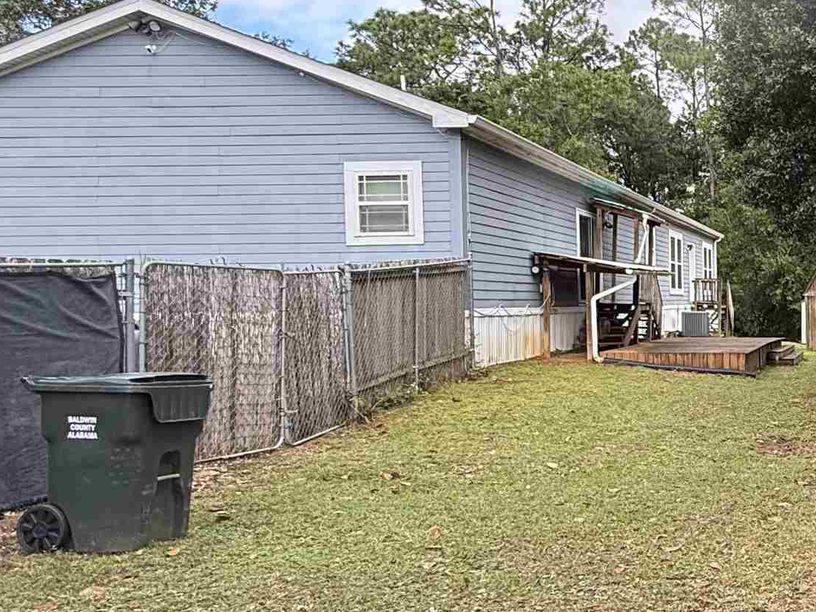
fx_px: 919
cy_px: 324
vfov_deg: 36.8
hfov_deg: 39.6
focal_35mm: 39
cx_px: 886
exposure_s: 1/228
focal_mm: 2.22
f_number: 2.2
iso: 64
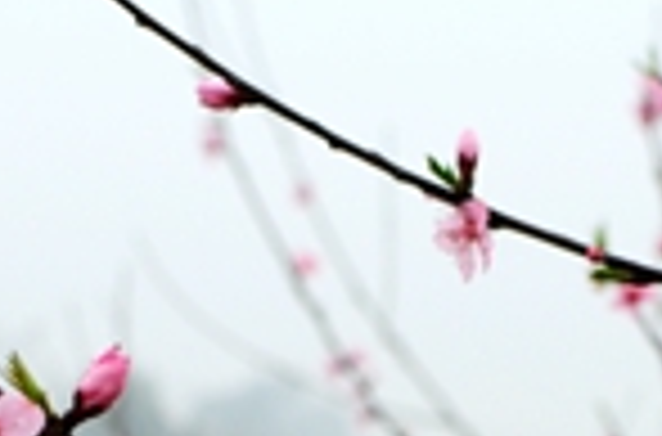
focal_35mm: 179
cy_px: 596
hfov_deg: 11.5
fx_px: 3276
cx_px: 594
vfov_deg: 7.5
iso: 400
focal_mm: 35
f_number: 3.5
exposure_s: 1/500
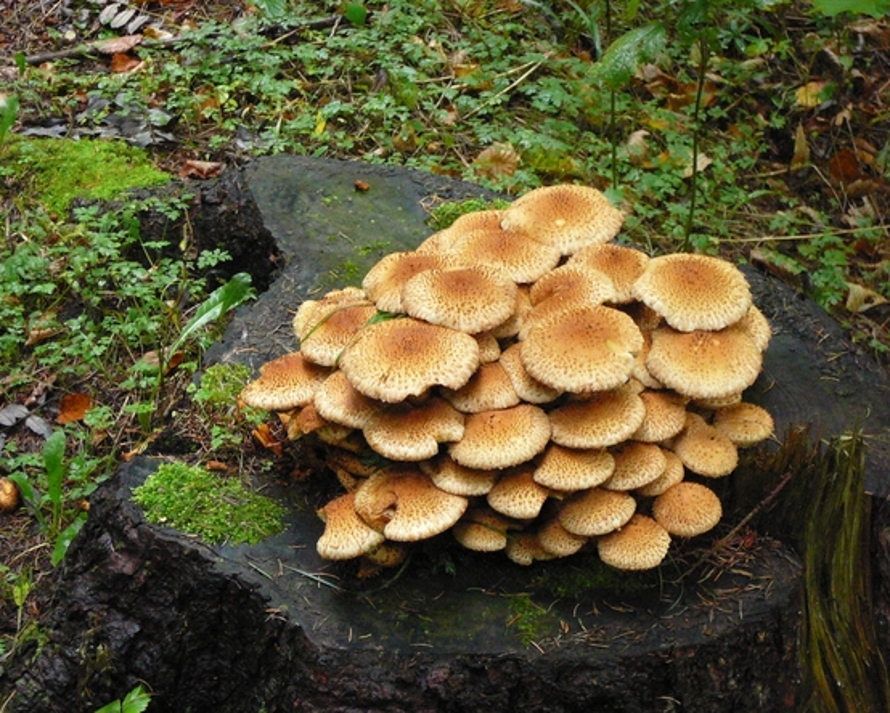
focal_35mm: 75
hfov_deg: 25.4
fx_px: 1977
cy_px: 353
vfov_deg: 20.5
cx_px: 477
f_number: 3.7
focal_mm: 10.5
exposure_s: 1/30
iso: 320
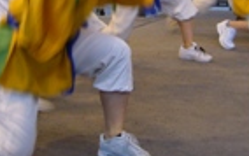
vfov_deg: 11.6
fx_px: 747
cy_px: -48
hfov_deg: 18.9
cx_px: 98
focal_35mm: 110
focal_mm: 5.8
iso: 100
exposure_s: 1/20
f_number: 2.8
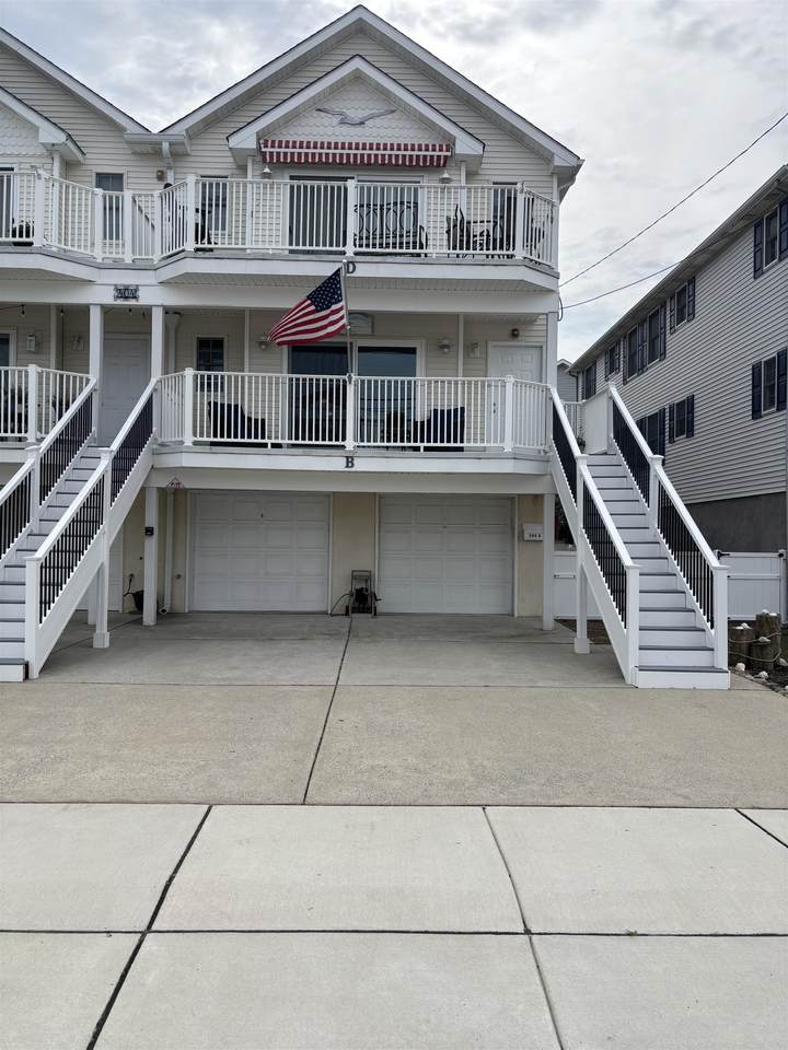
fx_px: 789
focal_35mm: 26
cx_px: 394
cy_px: 525
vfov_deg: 67.3
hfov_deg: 53.1
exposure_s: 1/3205
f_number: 1.6
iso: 50
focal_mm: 5.96
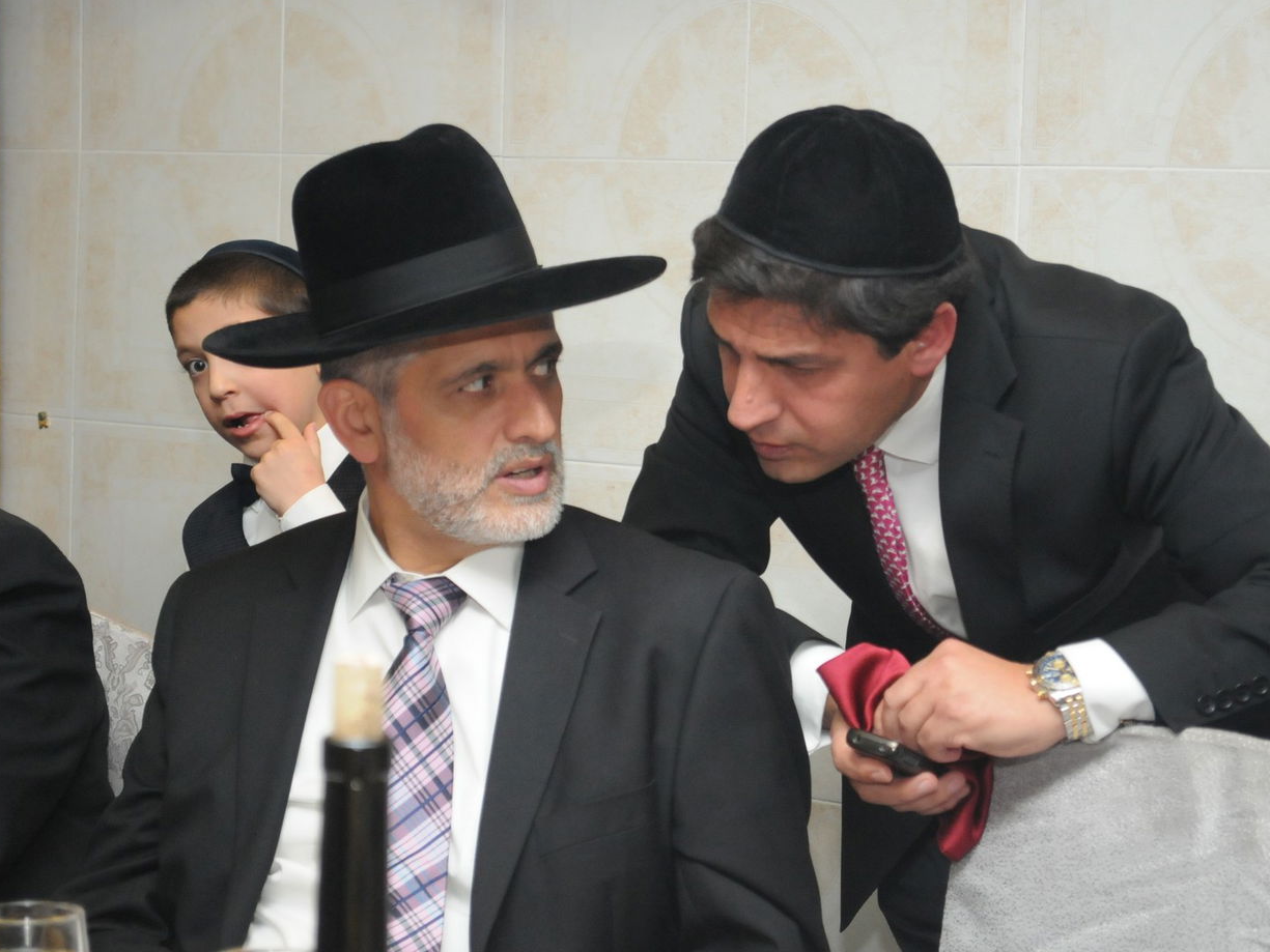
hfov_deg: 21.6
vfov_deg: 16.3
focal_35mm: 91
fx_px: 3322
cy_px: 472
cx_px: 685
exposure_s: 1/125
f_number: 5.6
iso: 1600
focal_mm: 55
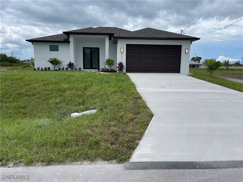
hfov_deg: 69.4
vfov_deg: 54.9
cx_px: 122
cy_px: 91
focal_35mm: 25
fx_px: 175
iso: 32
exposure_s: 1/3086
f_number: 1.6
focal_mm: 5.1
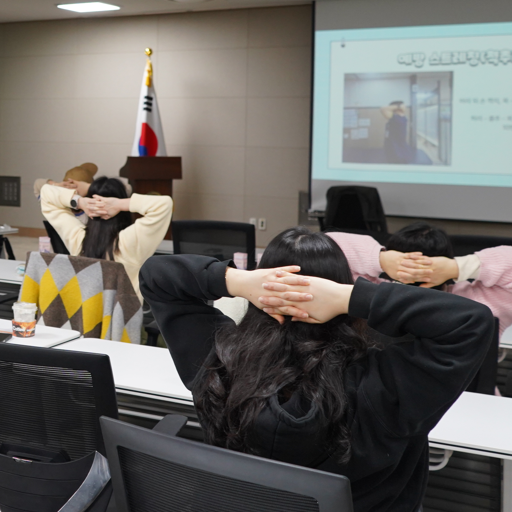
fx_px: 971
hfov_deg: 27.8
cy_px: 162
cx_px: 0
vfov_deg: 29.3
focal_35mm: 58
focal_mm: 28
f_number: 3.2
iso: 1600
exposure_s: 1/160
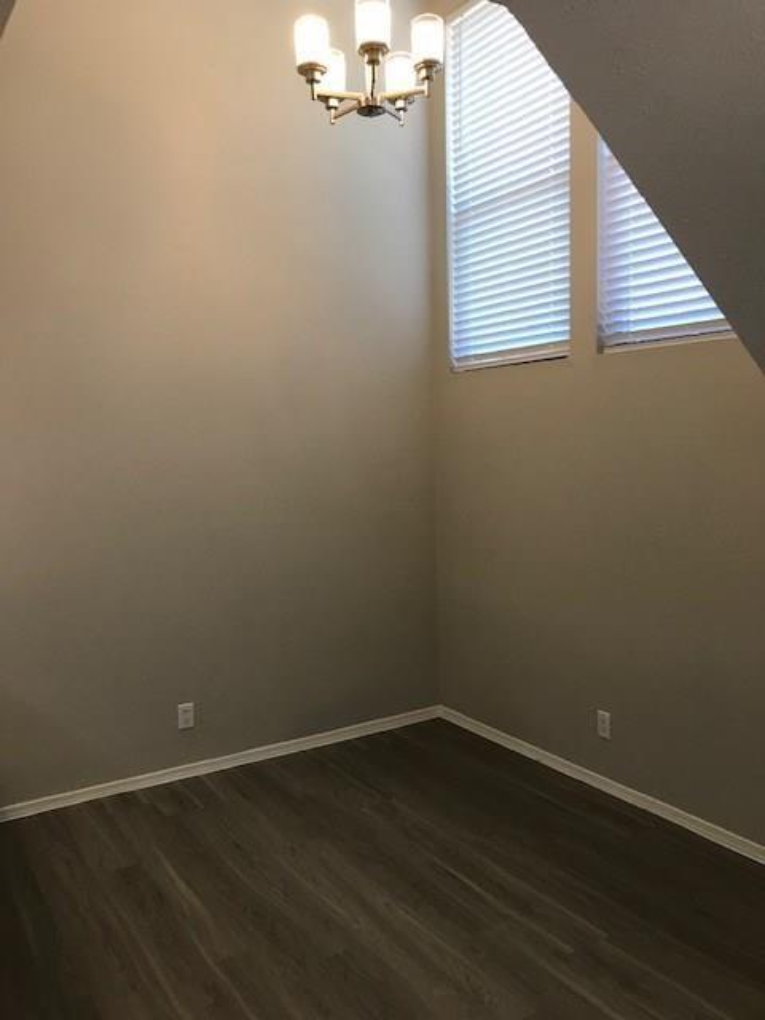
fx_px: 825
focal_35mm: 28
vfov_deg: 63.4
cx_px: 382
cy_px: 510
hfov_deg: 49.7
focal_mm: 3.99
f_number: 1.8
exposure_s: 1/40
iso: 25
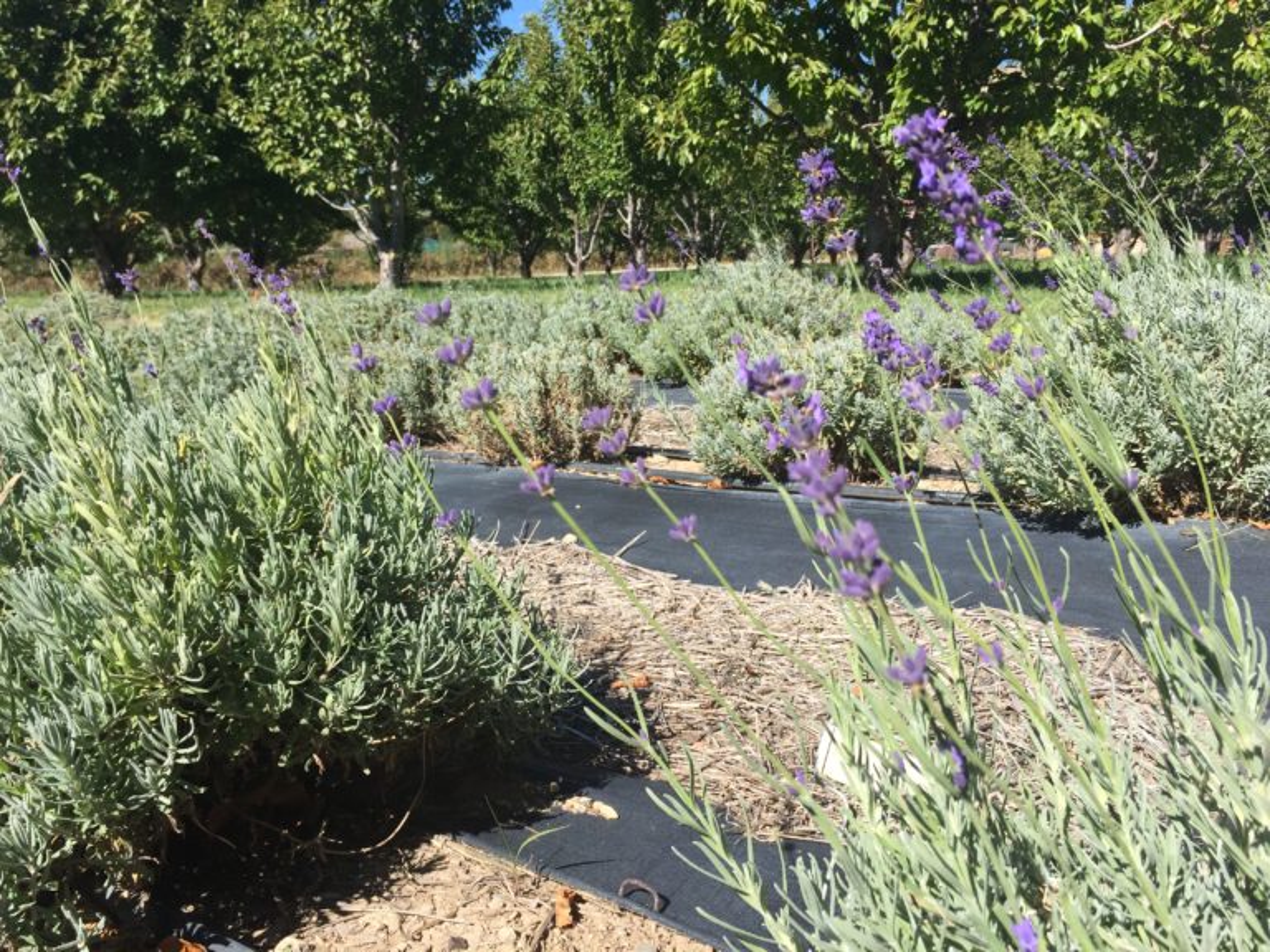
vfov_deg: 48.2
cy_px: 476
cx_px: 635
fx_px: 1064
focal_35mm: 29
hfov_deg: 61.7
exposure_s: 1/2198
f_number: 2.2
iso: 32
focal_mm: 4.15
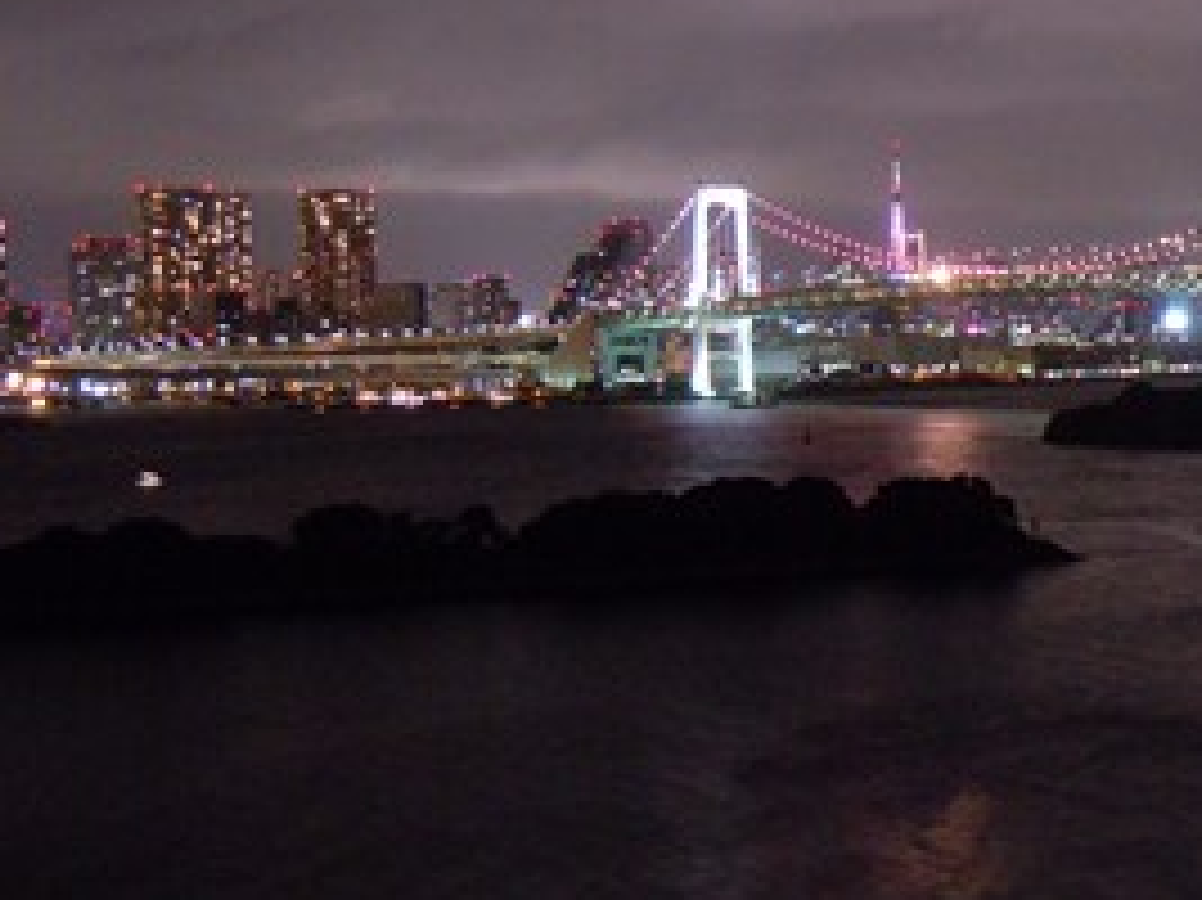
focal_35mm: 73
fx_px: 2534
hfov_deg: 25.9
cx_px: 1053
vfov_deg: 20.1
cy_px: 389
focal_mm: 7.1
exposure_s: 1
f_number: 3.7
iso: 640
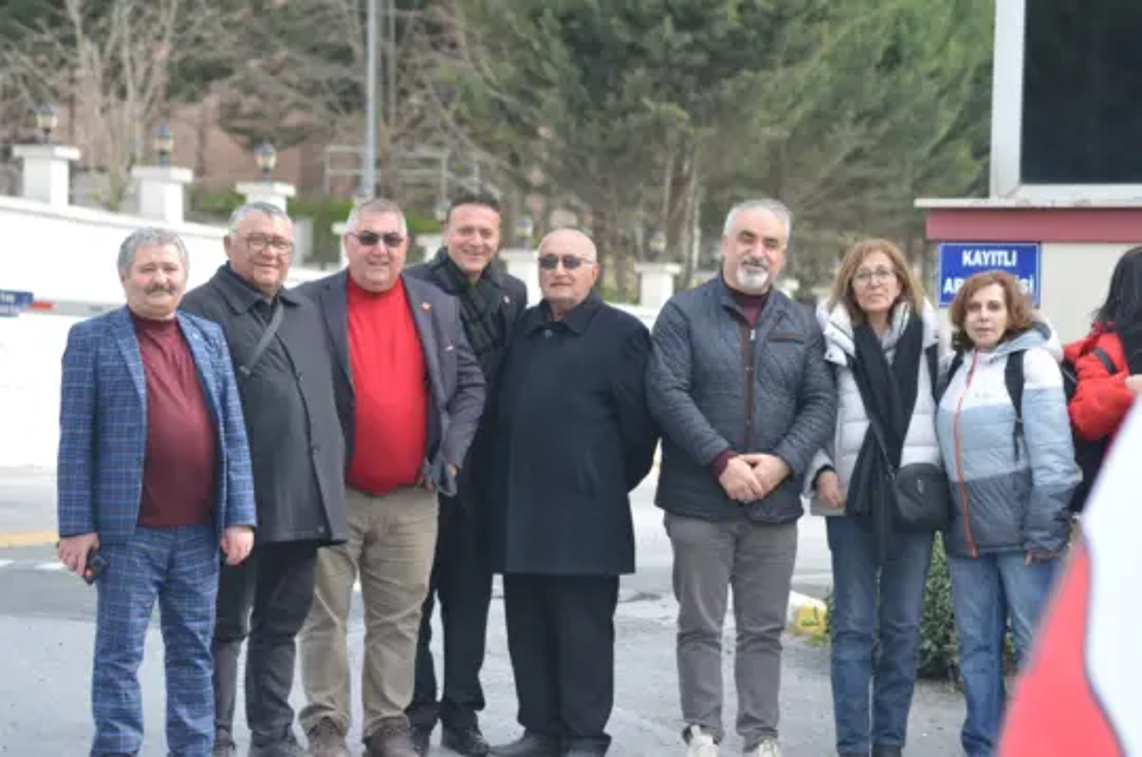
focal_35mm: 165
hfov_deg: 12.5
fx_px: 5225
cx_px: 571
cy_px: 378
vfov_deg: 8.3
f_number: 5
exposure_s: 1/400
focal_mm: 110
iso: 400
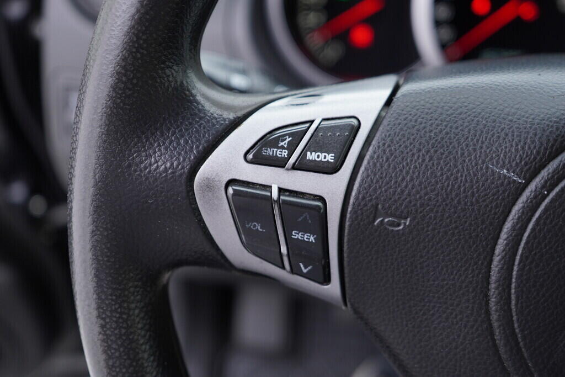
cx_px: 282
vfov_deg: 36.9
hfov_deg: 53.1
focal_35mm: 36
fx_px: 565
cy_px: 188
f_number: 2.8
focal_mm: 24
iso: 160
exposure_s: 1/40
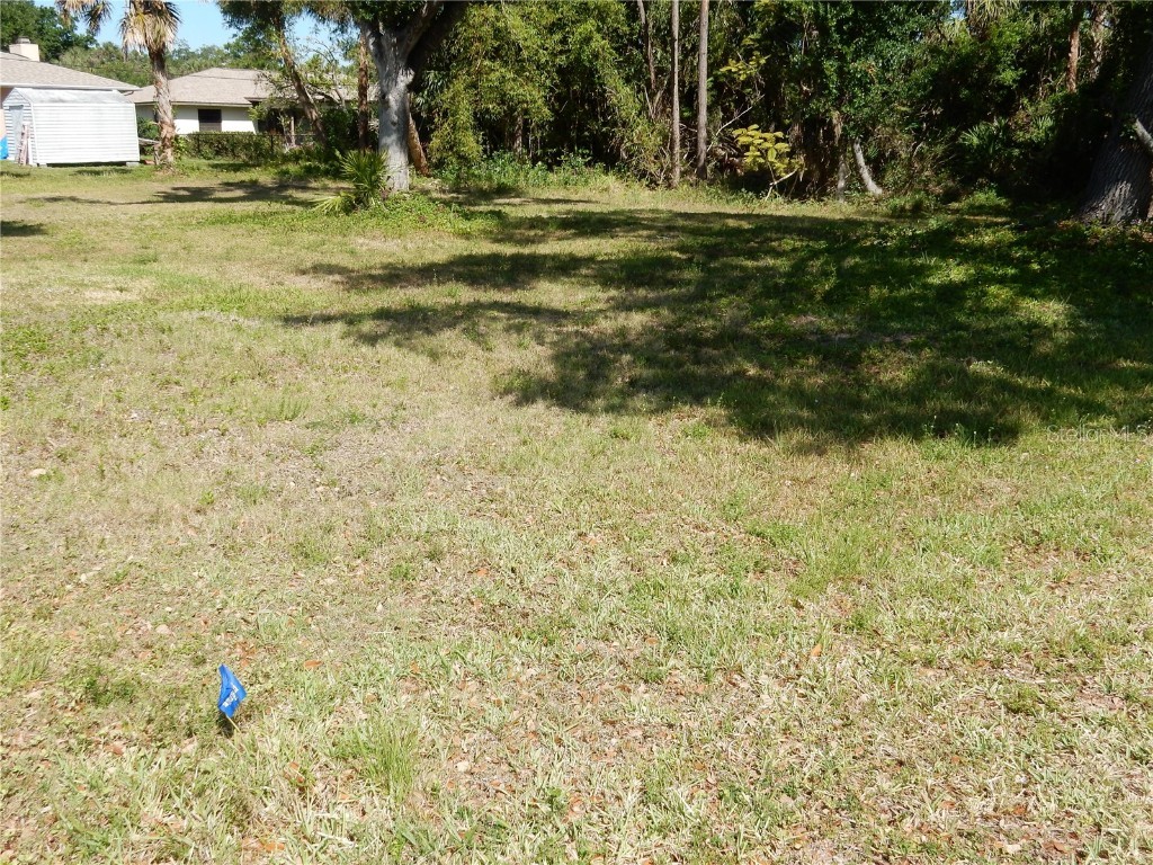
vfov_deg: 39.7
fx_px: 1199
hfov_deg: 51.4
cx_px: 576
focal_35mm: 36
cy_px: 432
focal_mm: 6.4
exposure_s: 1/800
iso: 125
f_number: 4
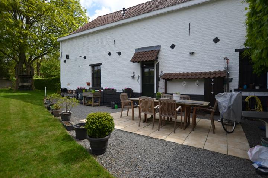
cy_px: 89
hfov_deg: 85.4
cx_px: 134
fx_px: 145
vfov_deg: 63.2
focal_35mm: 20
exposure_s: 1/640
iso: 100
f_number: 3.5
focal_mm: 13
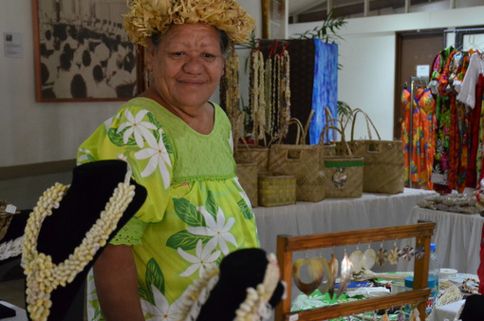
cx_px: 274
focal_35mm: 64
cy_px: 174
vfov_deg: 21.2
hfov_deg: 31.4
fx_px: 859
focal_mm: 34
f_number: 4.5
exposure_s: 1/80
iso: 2500
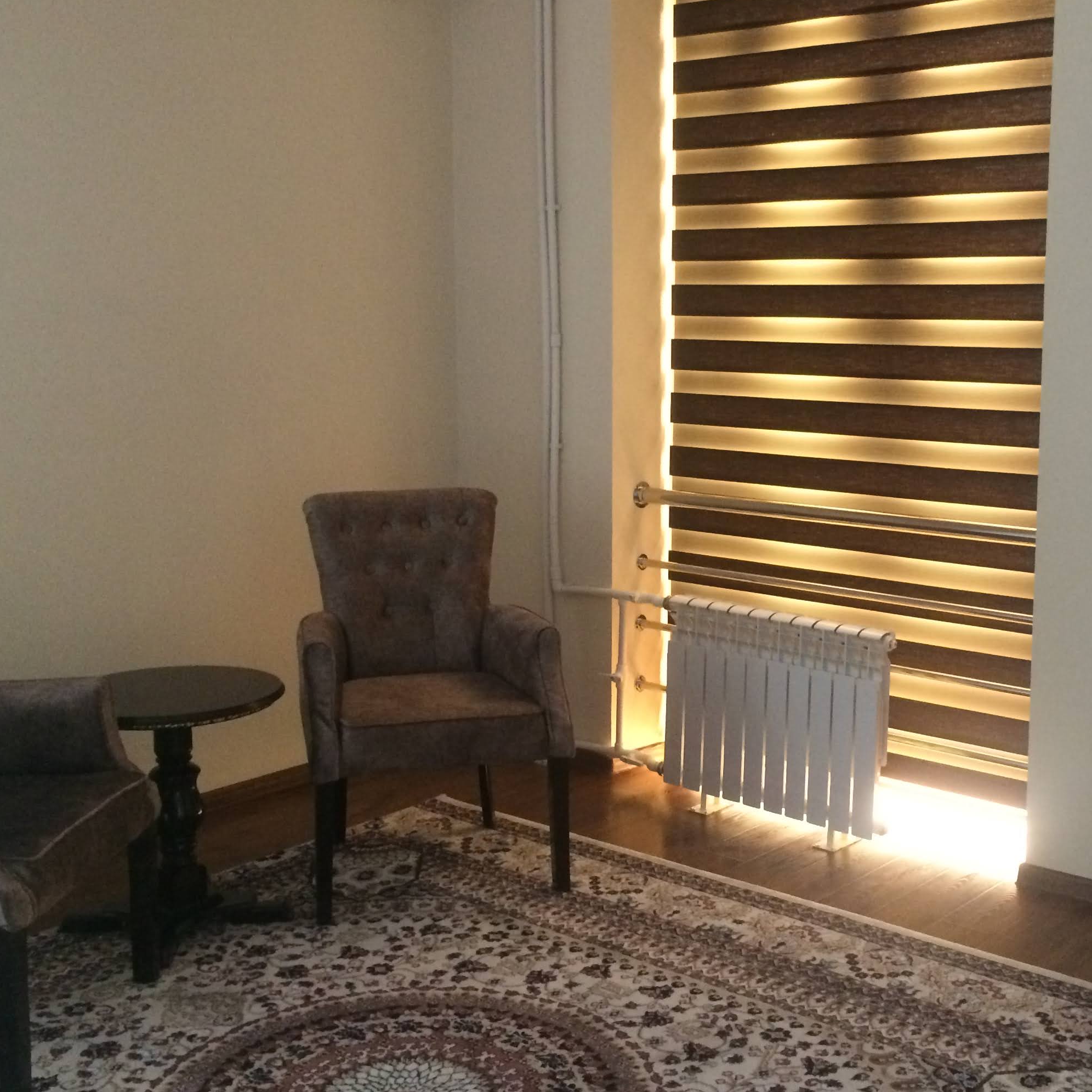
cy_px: 492
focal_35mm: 42
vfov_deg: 40.0
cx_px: 734
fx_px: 1499
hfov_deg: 39.5
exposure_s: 1/17
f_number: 2.2
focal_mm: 4.15
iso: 400
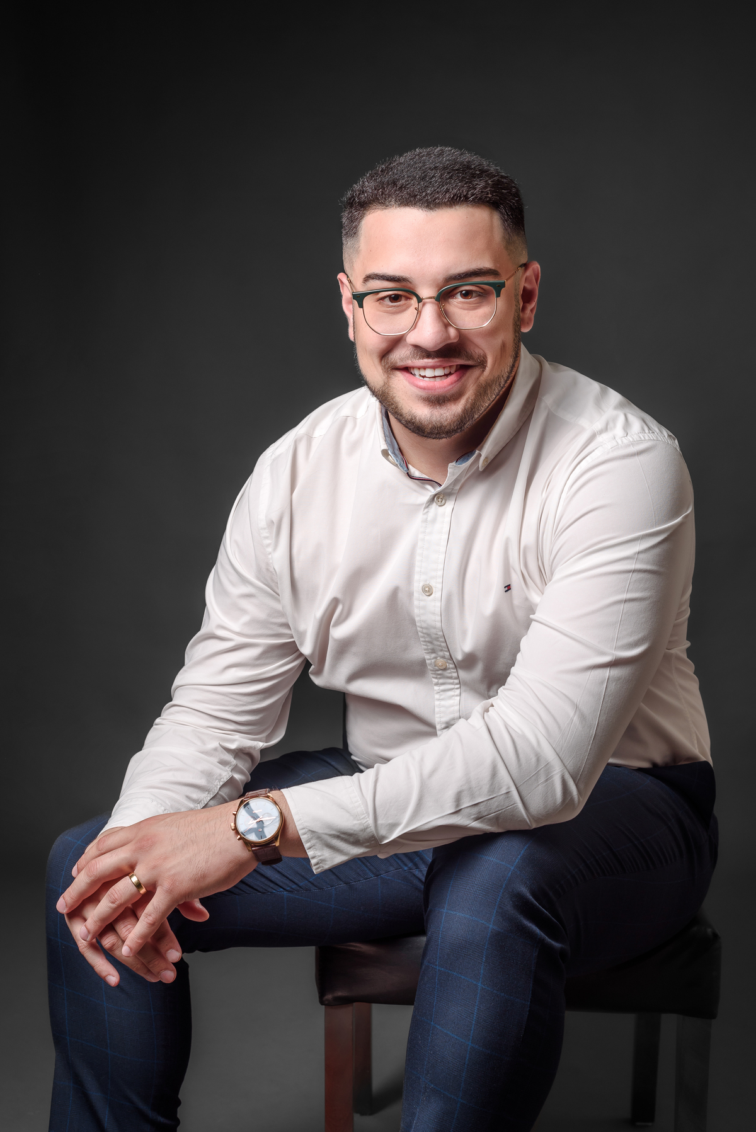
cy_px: 566
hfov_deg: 27.0
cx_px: 378
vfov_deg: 39.6
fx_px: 1573
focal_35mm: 50
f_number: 8
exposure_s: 1/125
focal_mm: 50
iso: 100
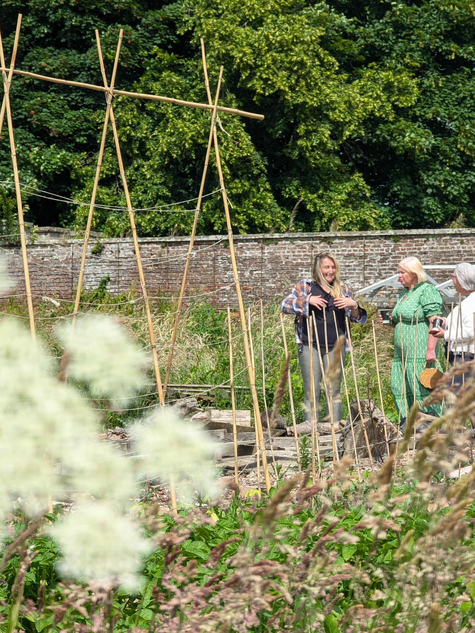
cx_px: 262
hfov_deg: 10.4
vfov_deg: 13.9
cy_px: 318
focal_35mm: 142
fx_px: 2598
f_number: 3.5
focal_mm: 19
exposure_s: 1/725
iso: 35
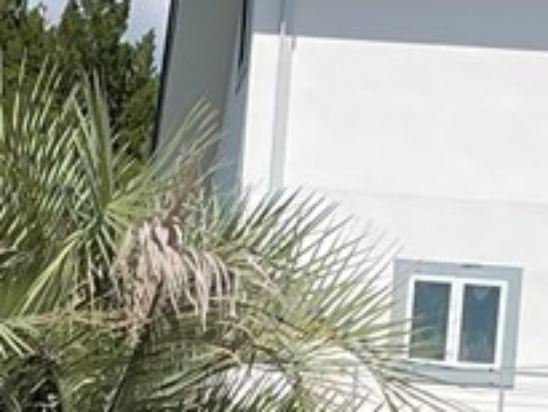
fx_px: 3089
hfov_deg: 10.1
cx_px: 83
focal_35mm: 195
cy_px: 835
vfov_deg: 7.3
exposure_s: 1/4049
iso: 32
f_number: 1.6
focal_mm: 5.1
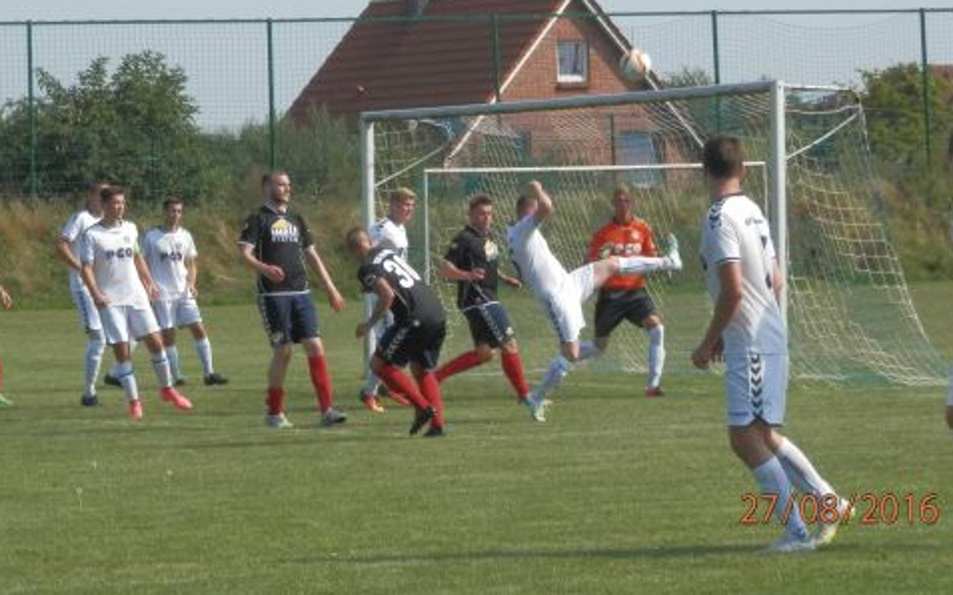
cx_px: 368
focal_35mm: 185
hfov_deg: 11.3
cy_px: 126
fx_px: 4804
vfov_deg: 7.1
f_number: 5.3
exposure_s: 1/500
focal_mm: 22.9
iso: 100
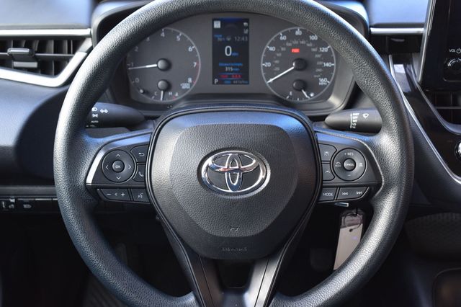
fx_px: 691
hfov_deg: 36.9
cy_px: 154
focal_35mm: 54
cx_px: 230
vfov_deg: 25.0
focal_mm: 36
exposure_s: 1/25
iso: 400
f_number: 7.1
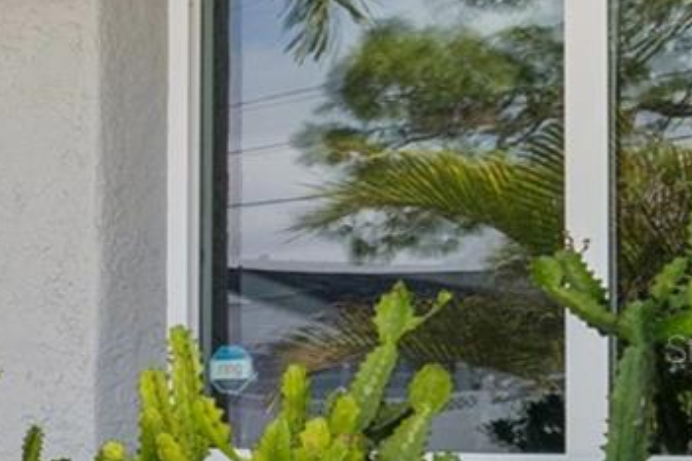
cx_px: -735
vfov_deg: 18.5
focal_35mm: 73
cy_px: 349
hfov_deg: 17.8
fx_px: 1403
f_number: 7.1
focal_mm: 11
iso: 100
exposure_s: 1/200
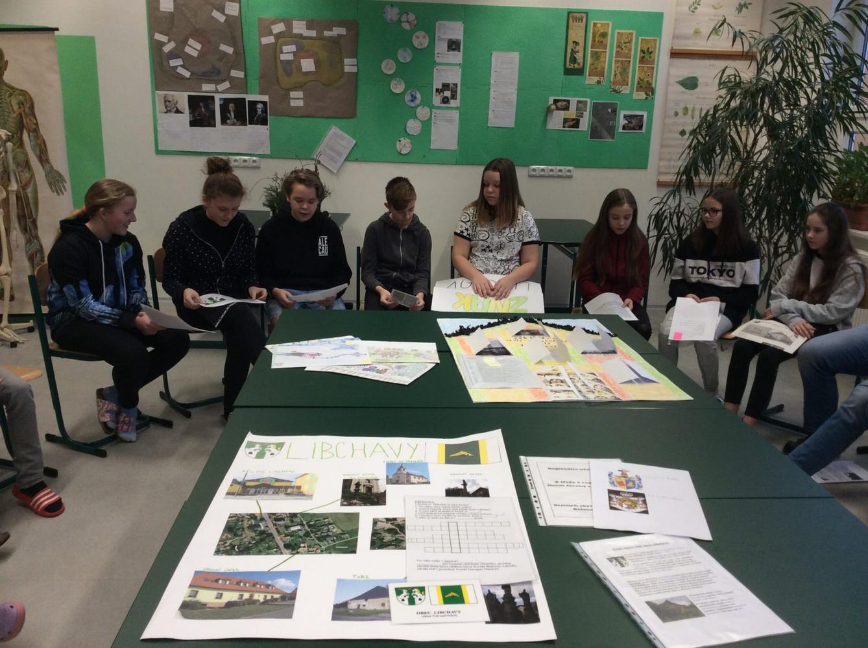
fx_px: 801
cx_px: 434
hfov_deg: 56.9
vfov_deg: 44.0
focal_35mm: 32
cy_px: 324
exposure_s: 1/50
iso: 40
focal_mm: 3.3
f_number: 2.4
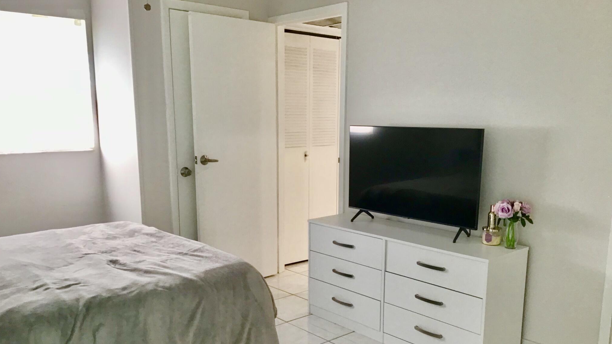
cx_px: 304
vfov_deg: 34.4
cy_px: 225
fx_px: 552
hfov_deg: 58.0
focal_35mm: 34
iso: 50
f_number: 2.4
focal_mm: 3.3
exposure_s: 1/30
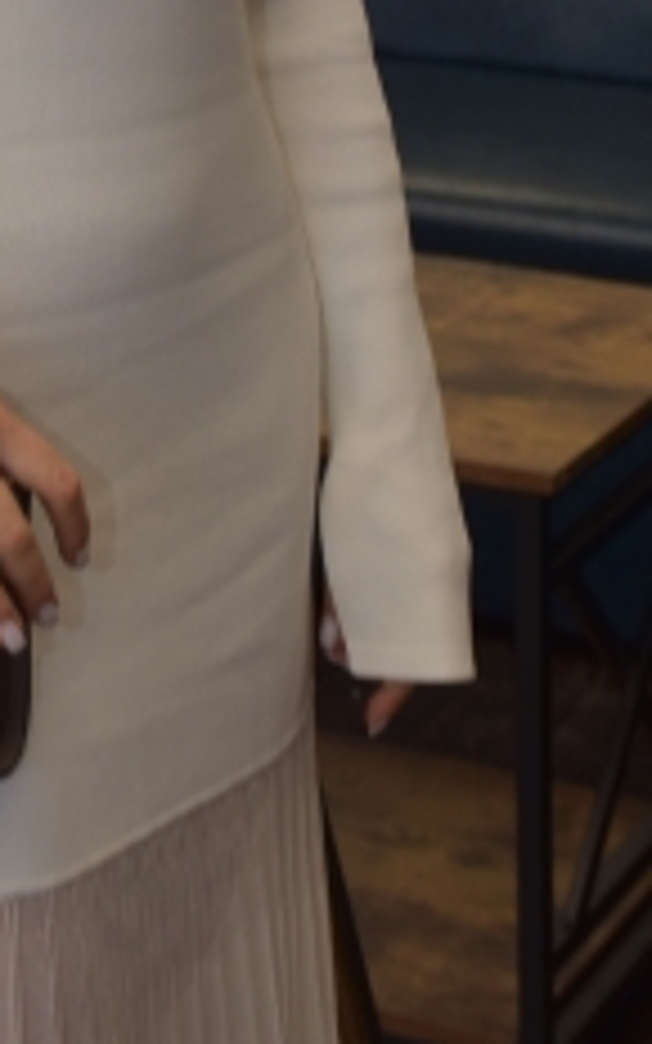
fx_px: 3932
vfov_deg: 14.6
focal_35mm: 138
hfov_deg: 9.4
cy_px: -252
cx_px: -22
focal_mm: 35
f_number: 5.6
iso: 100
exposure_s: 1/125
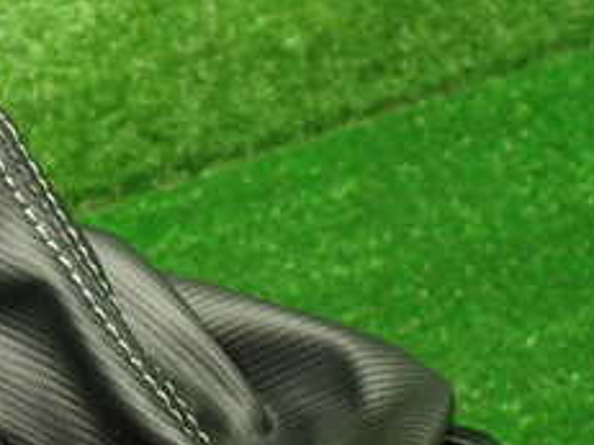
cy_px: 185
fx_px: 1338
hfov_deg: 23.7
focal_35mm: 78
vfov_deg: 18.9
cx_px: -39
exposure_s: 1/100
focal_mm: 5.4
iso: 800
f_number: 2.3
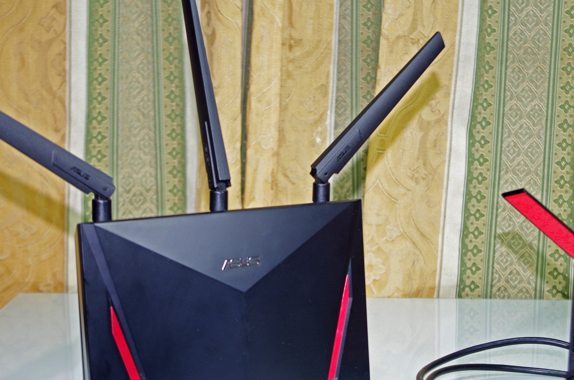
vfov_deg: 19.6
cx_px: 312
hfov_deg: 29.3
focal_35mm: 69
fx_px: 1098
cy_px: 253
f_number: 4
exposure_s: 1/50
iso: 200
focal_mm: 32.5
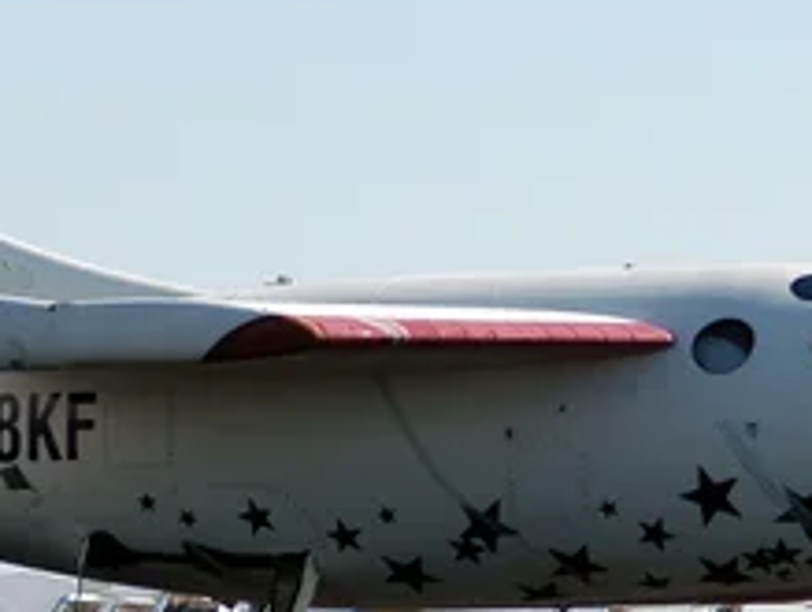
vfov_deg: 3.5
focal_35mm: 429
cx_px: 237
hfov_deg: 4.6
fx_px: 10080
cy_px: 378
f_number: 8
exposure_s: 1/1000
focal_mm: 102
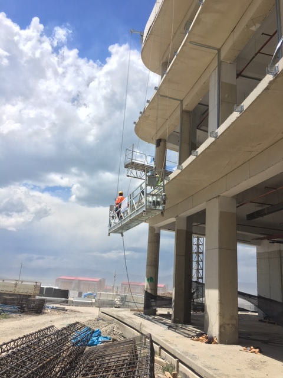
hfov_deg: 48.2
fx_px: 316
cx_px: 142
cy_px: 189
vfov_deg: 61.7
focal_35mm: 29
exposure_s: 1/1637
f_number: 2.2
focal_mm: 4.15
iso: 25
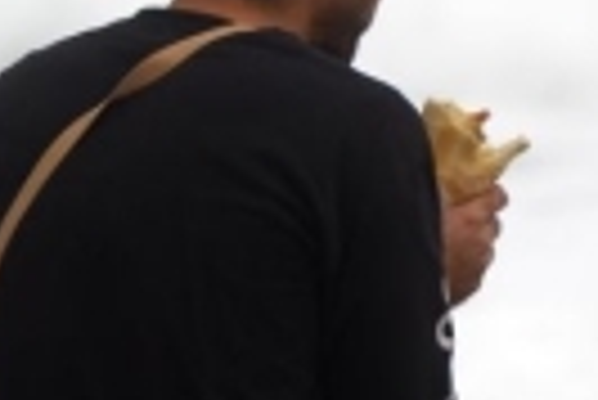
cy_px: -74
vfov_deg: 1.2
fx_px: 19523
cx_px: 387
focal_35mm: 1174
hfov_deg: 1.8
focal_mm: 130
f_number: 5.6
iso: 100
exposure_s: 1/1250
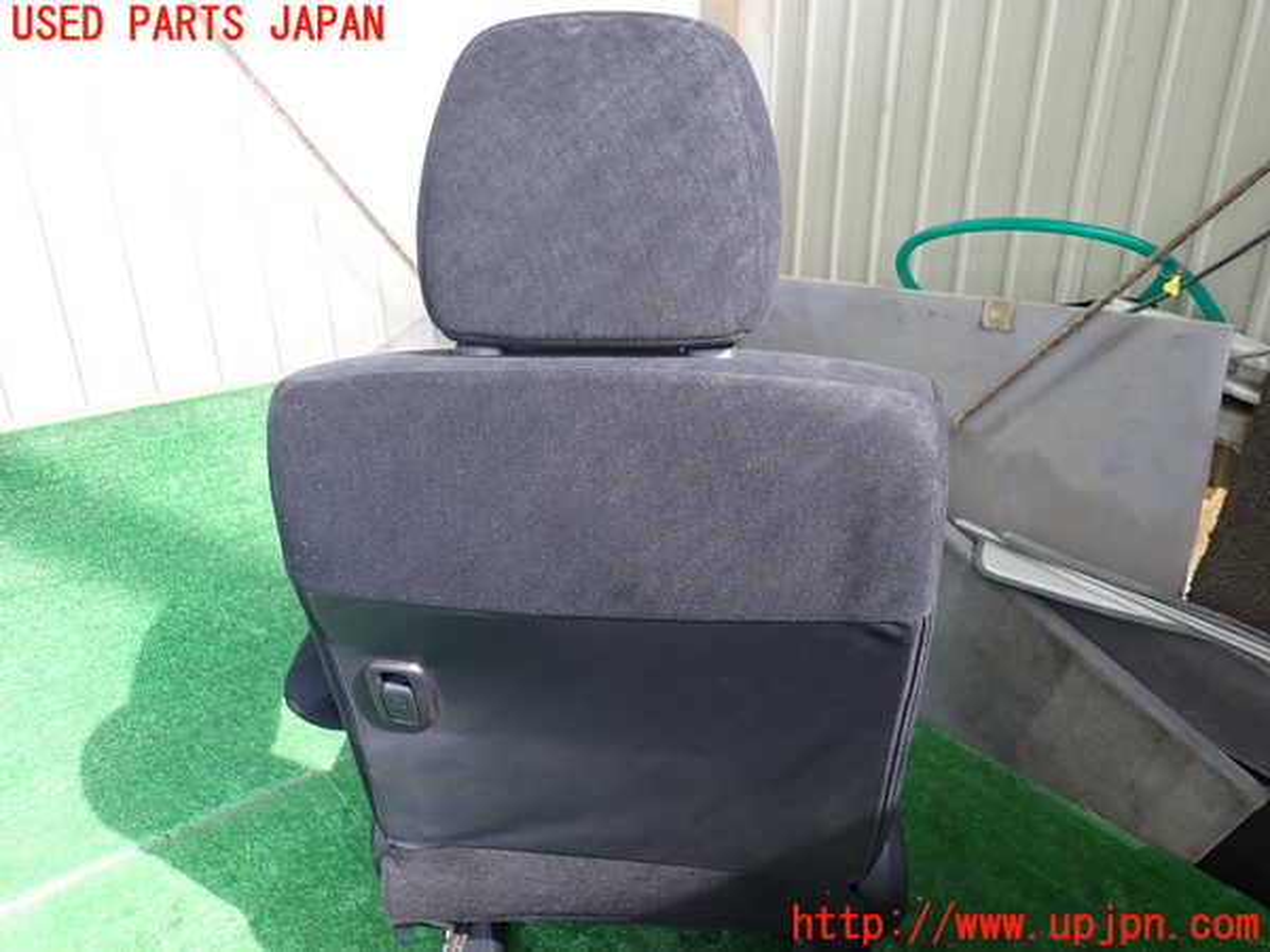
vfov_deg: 54.9
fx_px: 917
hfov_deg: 69.4
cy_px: 476
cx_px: 635
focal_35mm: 25
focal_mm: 4.5
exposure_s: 1/125
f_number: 2
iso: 200
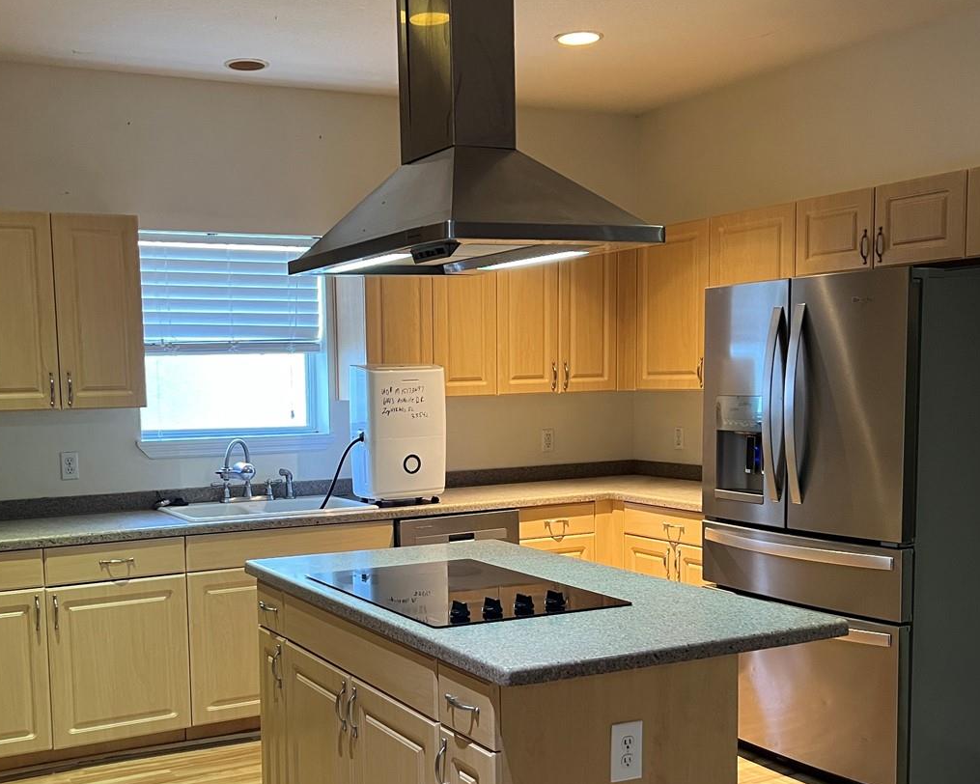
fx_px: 1160
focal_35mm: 40
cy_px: 481
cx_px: 357
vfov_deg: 37.2
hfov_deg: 45.3
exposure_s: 1/60
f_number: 1.5
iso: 250
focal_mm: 5.7
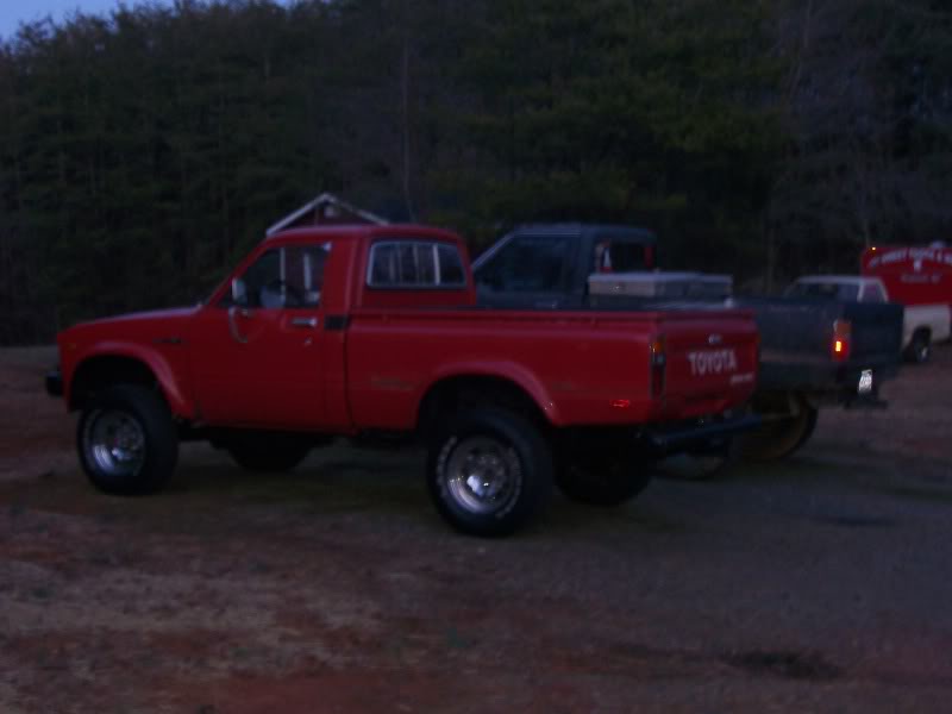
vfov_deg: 26.1
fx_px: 1540
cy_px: 357
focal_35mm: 56
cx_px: 476
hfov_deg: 34.3
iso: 80
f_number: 3.4
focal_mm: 9.4
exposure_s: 1/2
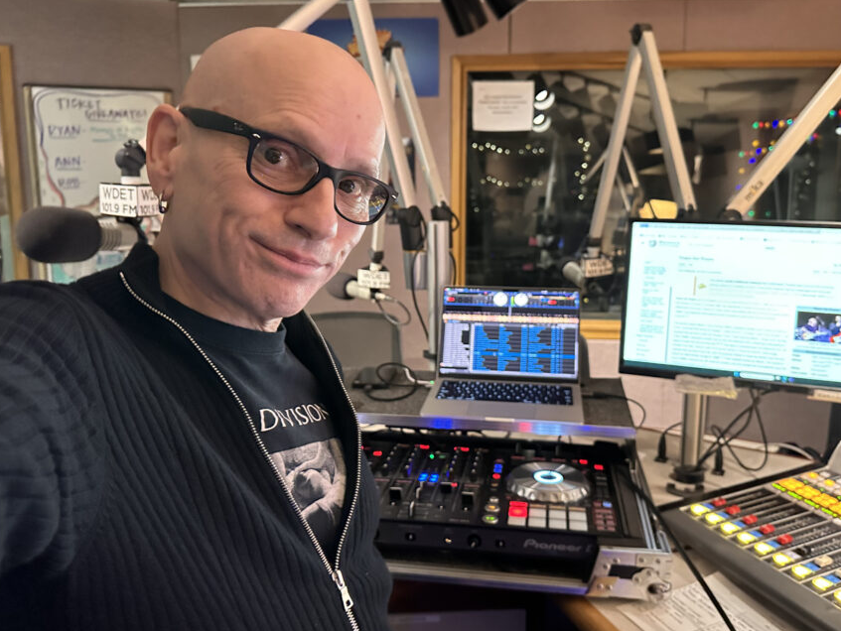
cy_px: 300
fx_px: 705
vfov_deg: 48.2
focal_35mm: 29
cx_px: 454
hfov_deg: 61.6
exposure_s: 1/30
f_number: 1.78
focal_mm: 6.86
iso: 1000
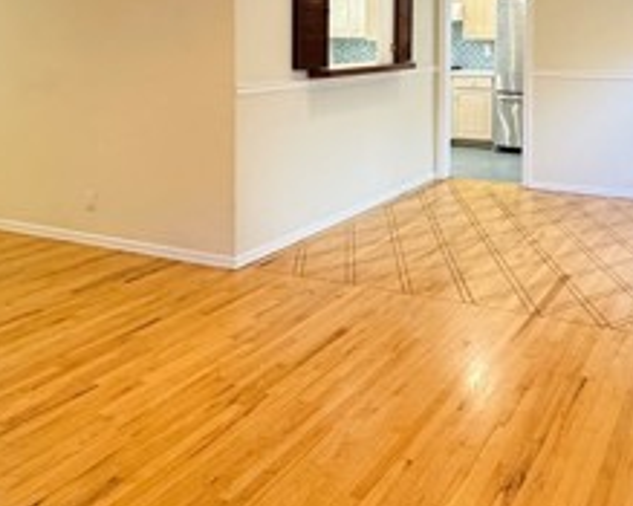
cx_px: 445
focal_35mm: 40
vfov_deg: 35.4
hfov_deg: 44.8
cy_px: 64
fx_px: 749
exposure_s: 1/60
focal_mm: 2.22
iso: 320
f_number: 2.2
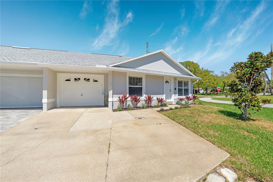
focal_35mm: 16
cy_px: 91
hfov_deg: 95.0
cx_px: 136
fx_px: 125
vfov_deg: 72.0
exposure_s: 1/4000
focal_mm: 11
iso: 250
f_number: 9
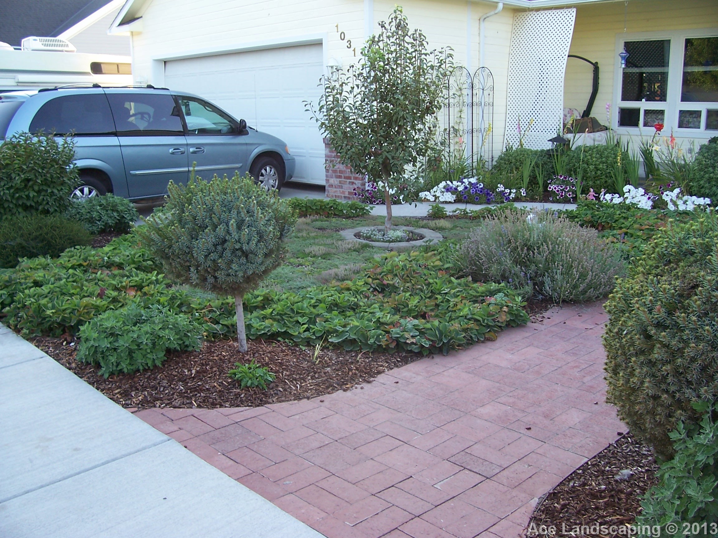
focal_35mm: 34
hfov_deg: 54.0
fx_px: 705
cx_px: 359
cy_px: 269
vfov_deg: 41.8
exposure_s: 1/125
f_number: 2.7
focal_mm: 5.6
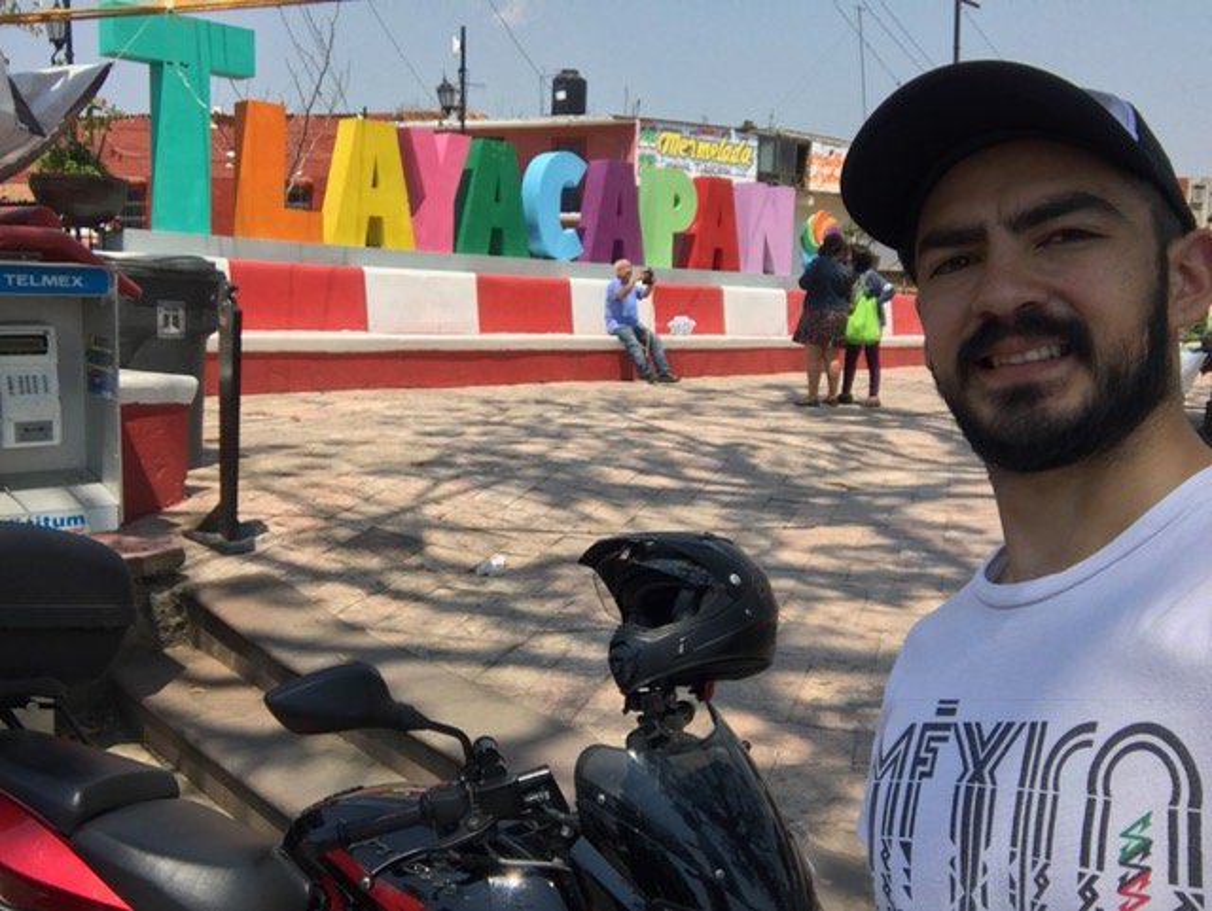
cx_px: 606
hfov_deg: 56.8
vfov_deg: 44.2
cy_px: 456
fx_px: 1121
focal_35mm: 32
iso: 25
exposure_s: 1/653
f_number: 2.2
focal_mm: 2.87
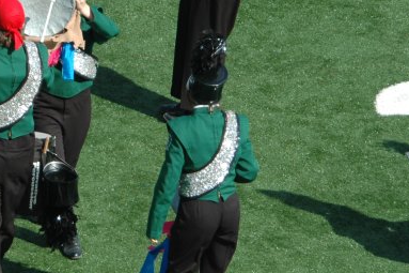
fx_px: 8187
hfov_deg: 2.9
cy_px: 78
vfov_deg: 1.9
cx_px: 12
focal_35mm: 721
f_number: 5.6
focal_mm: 230
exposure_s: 1/640
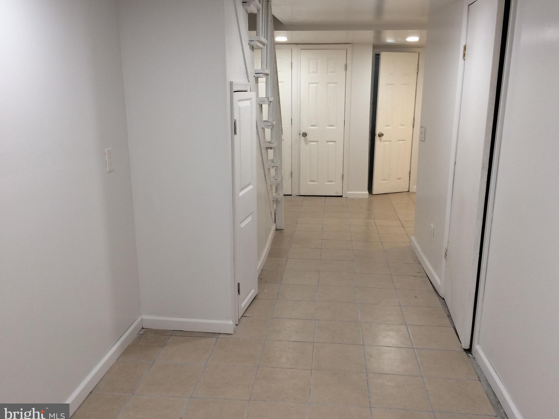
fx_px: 484
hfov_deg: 60.0
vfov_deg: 46.8
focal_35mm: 30
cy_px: 210
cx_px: 288
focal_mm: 4.15
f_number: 2.2
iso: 32
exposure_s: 1/30
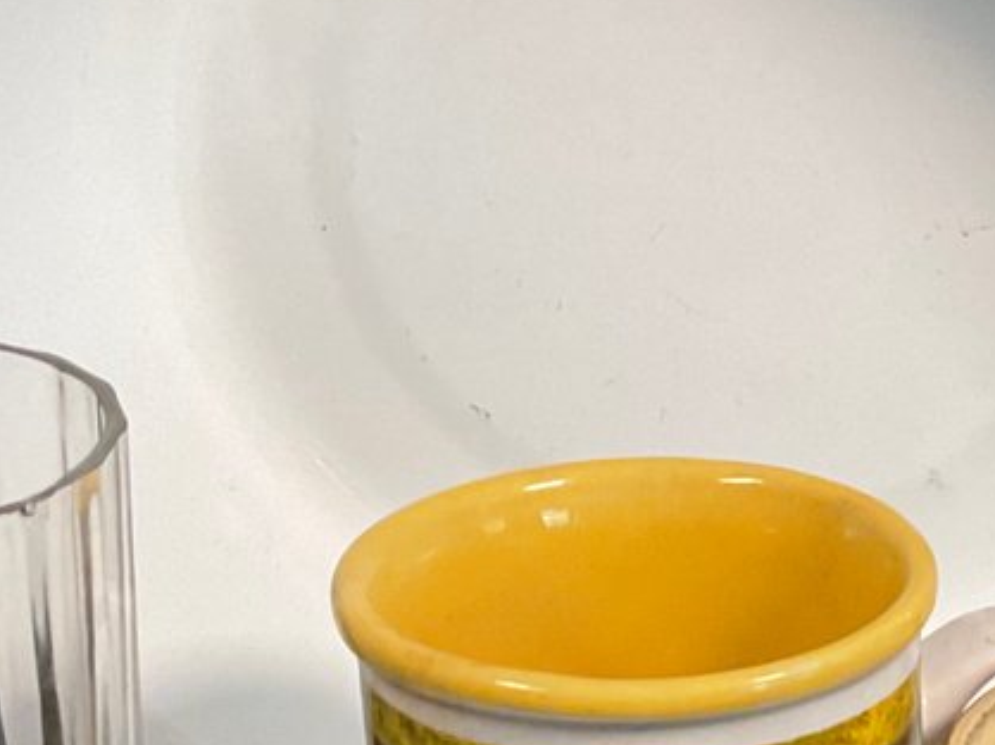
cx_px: 1287
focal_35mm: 105
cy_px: 591
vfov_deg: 14.0
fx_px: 3016
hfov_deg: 17.6
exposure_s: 1/60
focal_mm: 3
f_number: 1.8
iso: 125
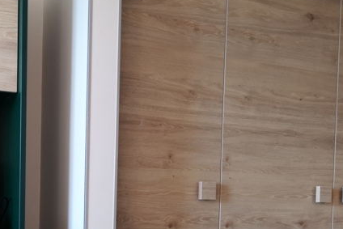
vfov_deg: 24.6
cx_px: 87
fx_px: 505
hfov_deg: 36.6
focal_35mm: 53
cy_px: 218
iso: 250
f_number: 1.8
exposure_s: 1/33.3
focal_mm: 3.95
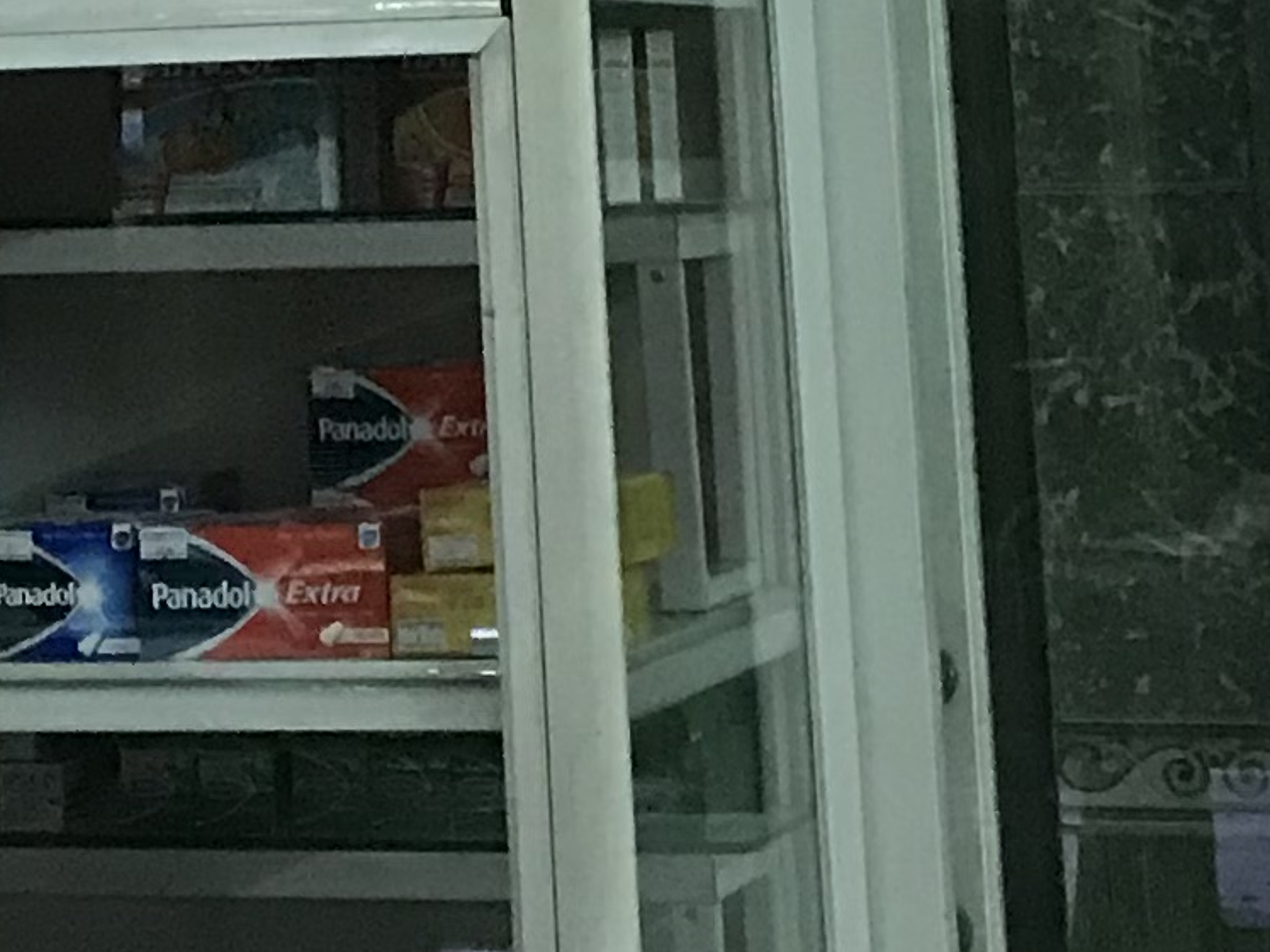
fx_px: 5540
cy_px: -1454
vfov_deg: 8.8
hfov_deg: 13.0
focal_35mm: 151
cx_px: 115
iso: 80
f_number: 1.8
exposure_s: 1/17
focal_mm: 3.99
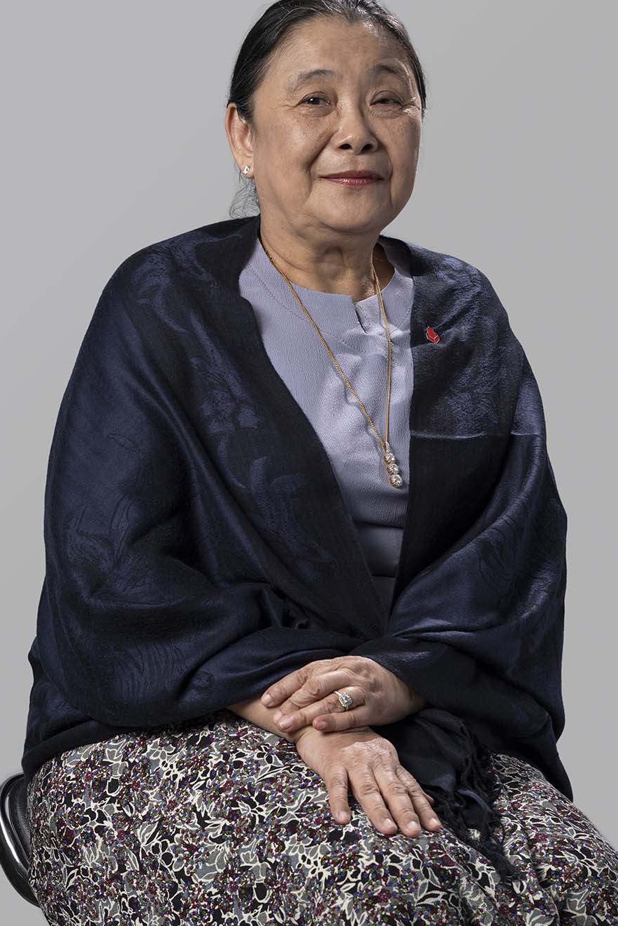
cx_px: 309
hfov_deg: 12.0
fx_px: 2935
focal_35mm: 114
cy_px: 464
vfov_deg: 17.9
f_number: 8
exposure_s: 1/200
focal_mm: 105
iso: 250
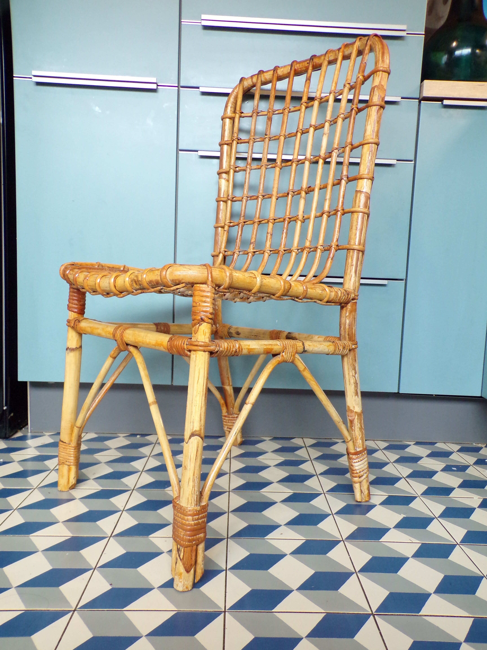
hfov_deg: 49.7
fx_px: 525
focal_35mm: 28
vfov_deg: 63.4
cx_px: 244
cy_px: 325
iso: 340
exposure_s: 1/17
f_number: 3.1
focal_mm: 5
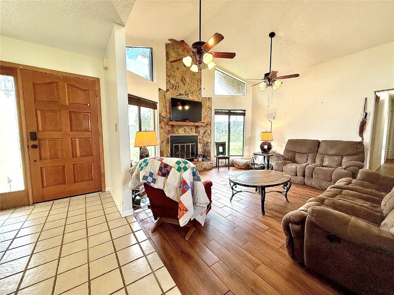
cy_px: 148
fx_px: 159
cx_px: 197
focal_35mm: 14
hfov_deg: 102.1
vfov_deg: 85.7
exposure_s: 1/120
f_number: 2.2
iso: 160
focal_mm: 2.22
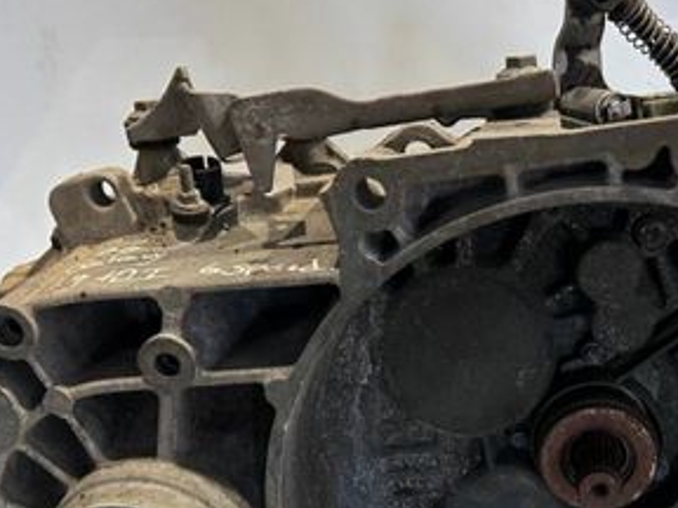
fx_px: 979
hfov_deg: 37.3
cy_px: 440
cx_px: 506
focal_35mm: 50
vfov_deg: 28.2
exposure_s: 1/50
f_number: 1.78
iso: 400
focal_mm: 6.86
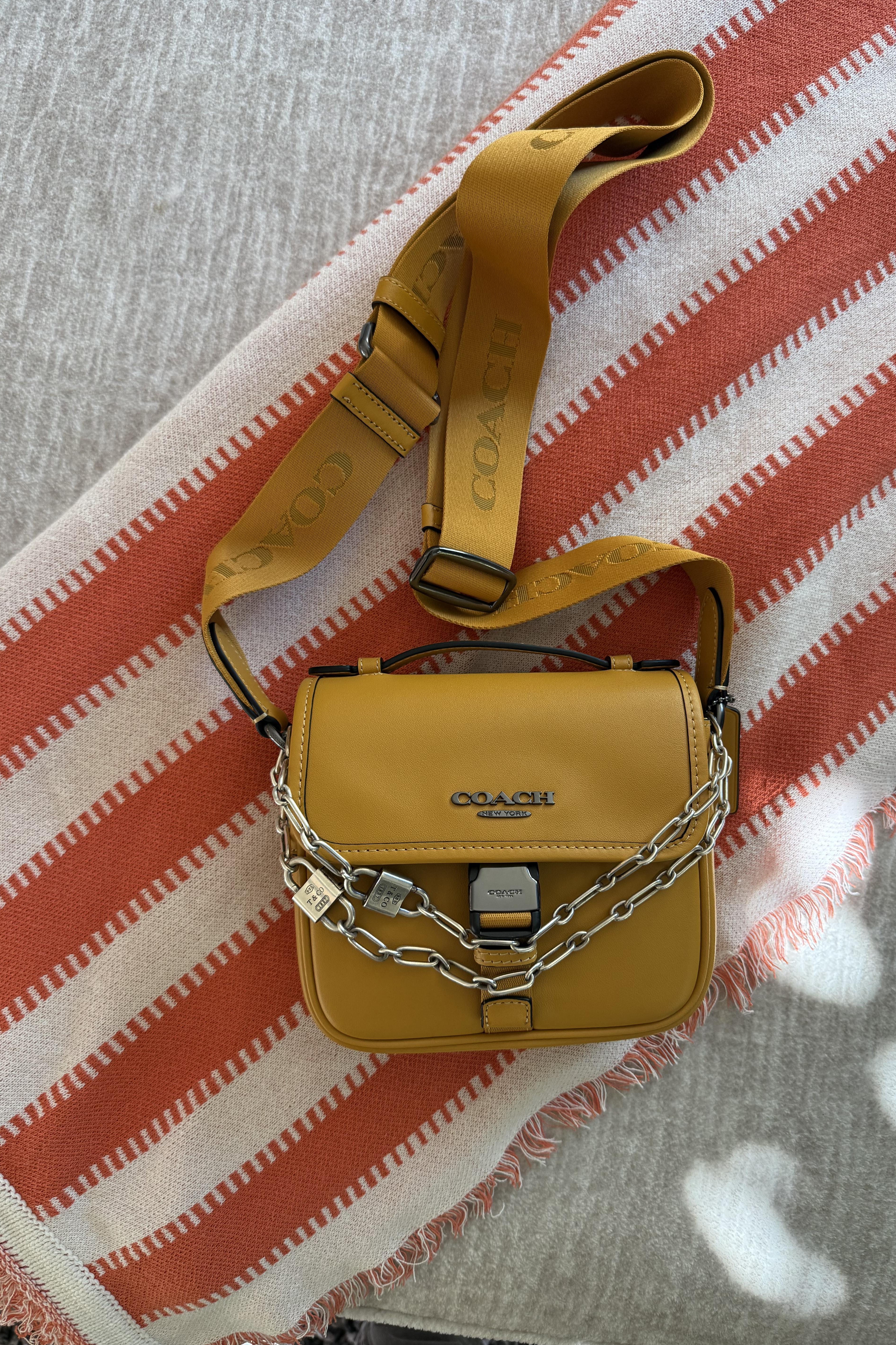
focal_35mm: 25
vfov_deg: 71.5
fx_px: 933
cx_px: 487
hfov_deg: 51.2
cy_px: 672
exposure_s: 1/125
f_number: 1.78
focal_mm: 6.76
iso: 200
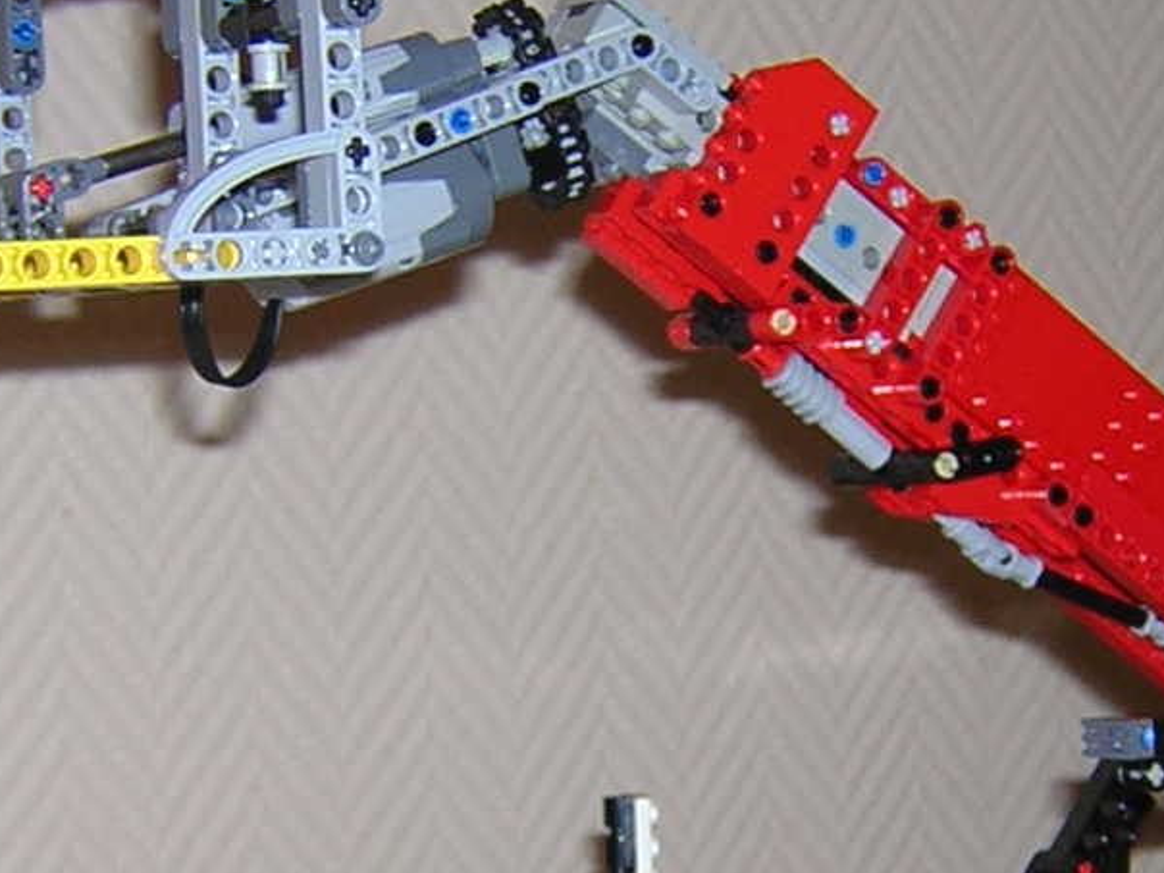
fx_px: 3564
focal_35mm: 106
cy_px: 703
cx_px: 742
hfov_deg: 18.5
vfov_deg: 13.9
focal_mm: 5.2
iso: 100
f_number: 2.7
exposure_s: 1/60.1
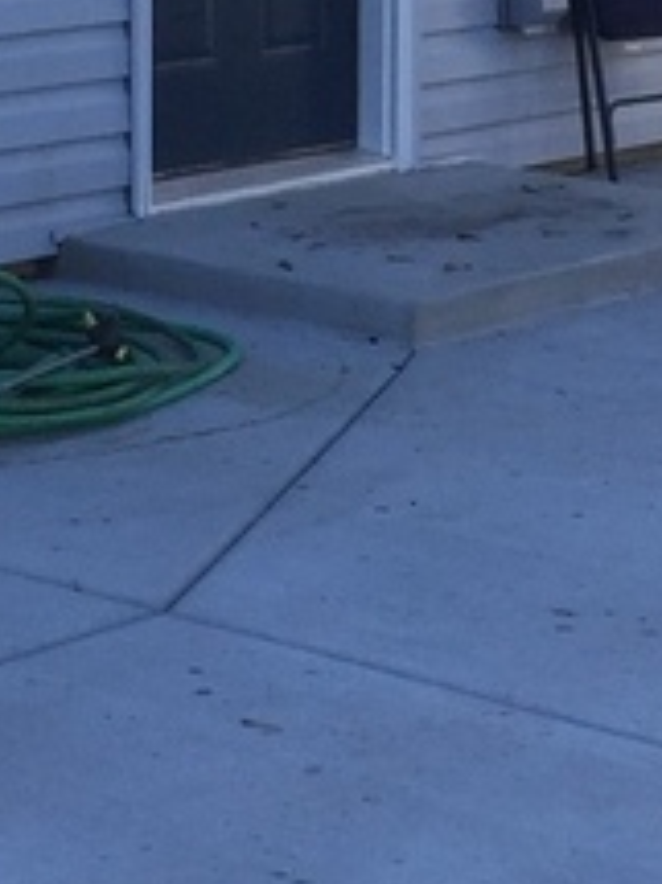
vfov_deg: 13.4
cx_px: 469
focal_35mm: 146
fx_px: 3727
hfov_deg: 10.1
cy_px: 107
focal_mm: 4.15
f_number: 2.2
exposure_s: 1/746
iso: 32
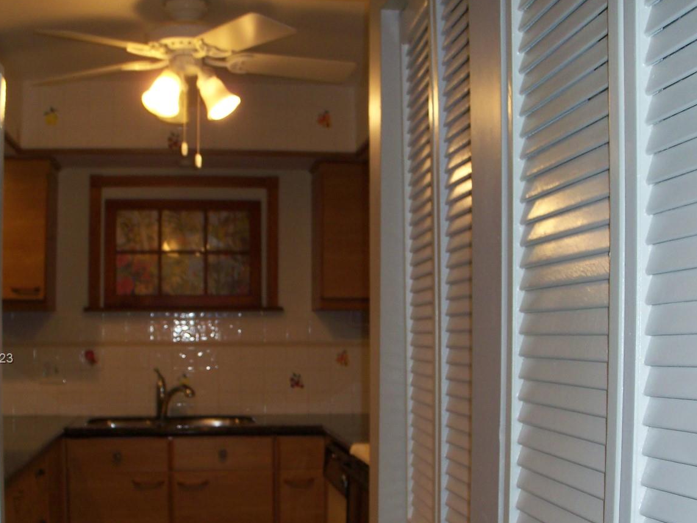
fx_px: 987
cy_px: 359
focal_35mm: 49
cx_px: 306
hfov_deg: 38.9
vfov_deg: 29.4
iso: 100
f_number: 3
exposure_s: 1/30
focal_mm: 6.3
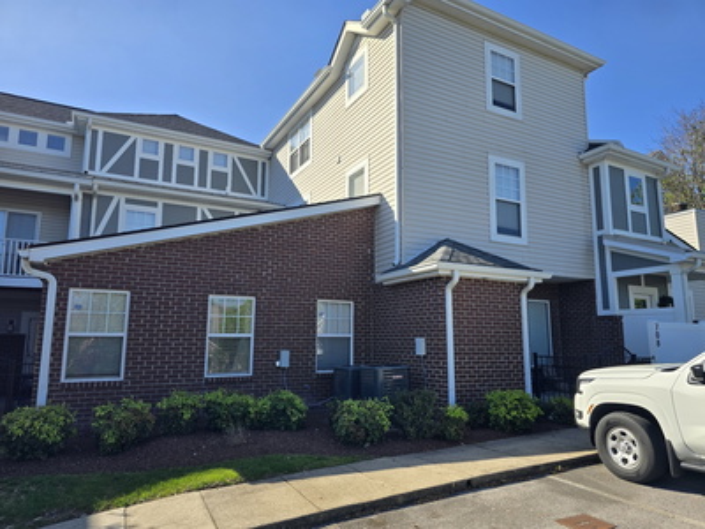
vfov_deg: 58.9
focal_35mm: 23
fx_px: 468
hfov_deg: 73.9
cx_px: 352
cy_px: 264
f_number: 1.7
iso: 12
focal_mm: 6.3
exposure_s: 1/631
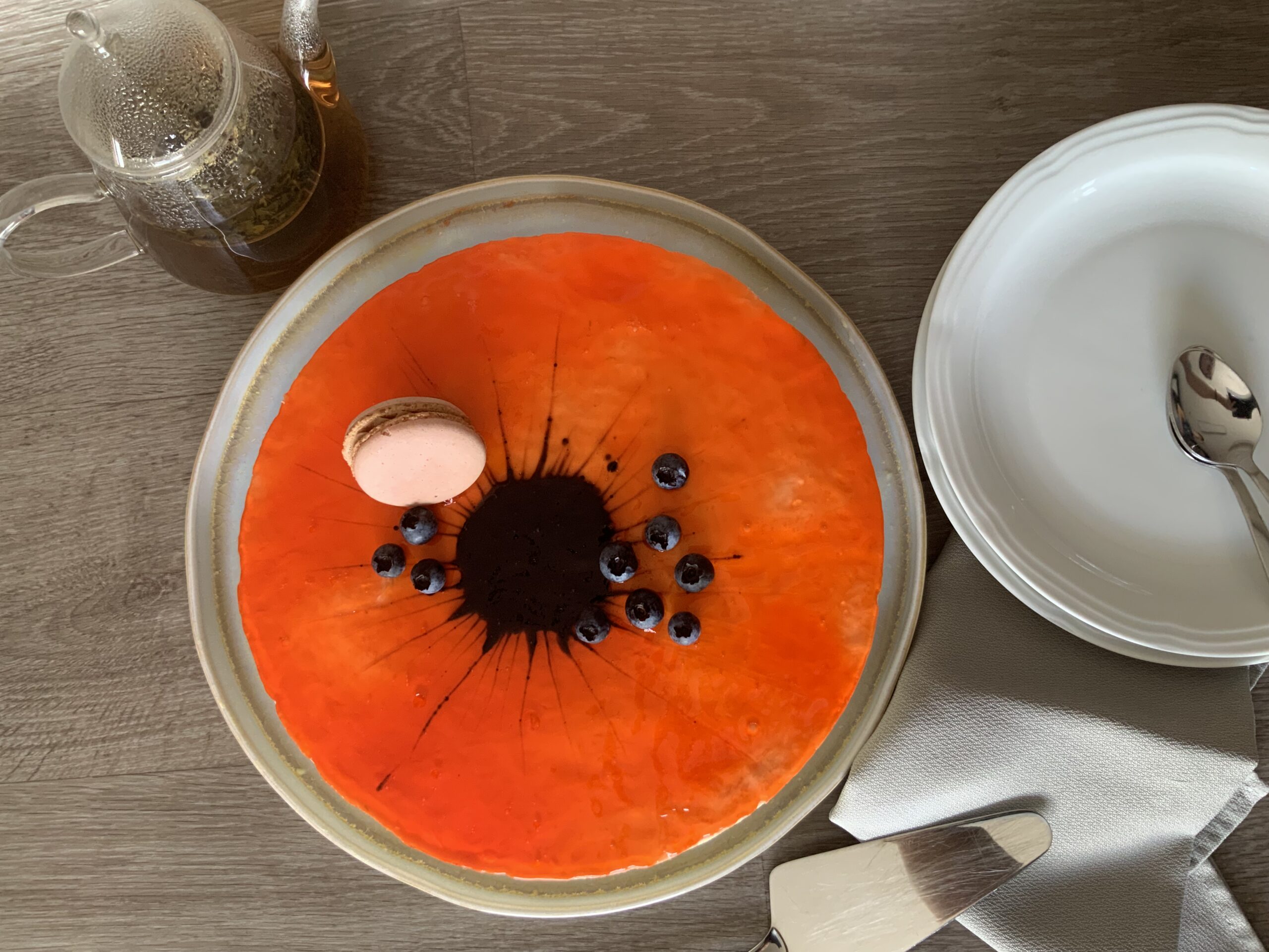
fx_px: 1063
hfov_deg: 61.7
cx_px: 634
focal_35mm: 29
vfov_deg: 48.2
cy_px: 476
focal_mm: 3
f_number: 1.8
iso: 64
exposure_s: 1/88
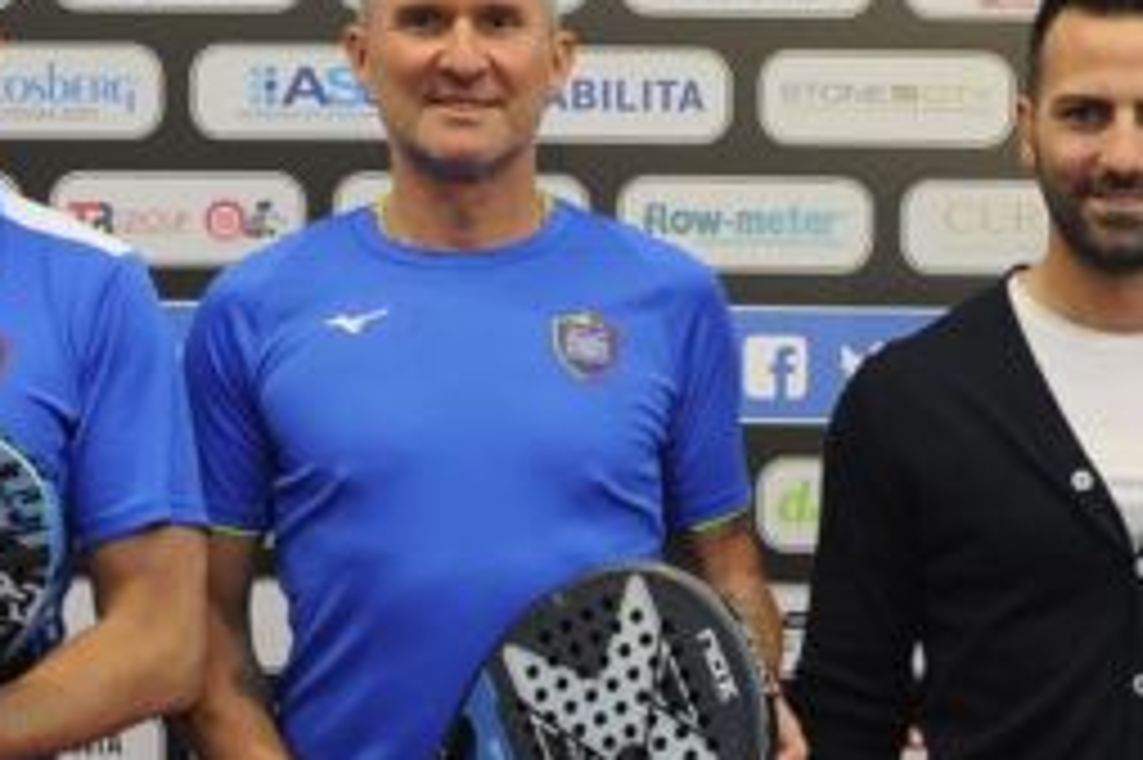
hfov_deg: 16.5
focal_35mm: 122
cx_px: 1130
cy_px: 711
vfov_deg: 11.1
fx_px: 3871
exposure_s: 1/125
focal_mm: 32
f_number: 5.6
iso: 1250
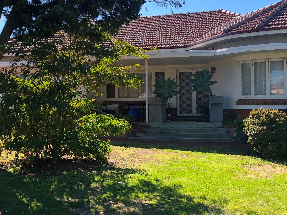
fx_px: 390
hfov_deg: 40.1
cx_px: 182
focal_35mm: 47
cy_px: 100
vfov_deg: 30.9
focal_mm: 3.99
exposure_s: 1/578
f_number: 1.8
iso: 20
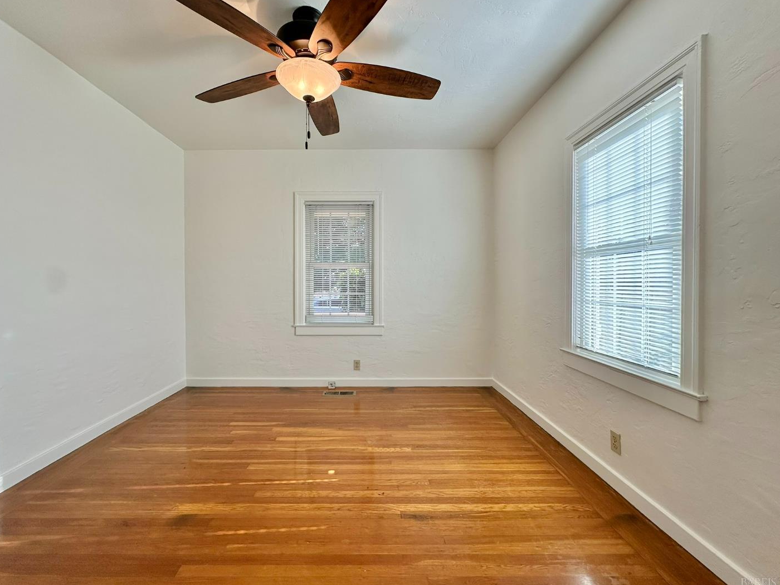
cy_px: 289
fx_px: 338
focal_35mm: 15
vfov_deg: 81.7
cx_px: 368
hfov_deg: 98.1
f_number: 2.2
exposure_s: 1/147
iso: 40
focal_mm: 2.22
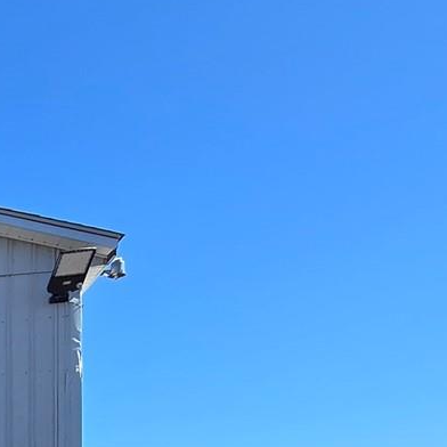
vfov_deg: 24.0
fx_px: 877
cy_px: 624
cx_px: -469
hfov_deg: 18.1
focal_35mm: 60
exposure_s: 1/1775
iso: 50
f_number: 2.2
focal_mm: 2.2
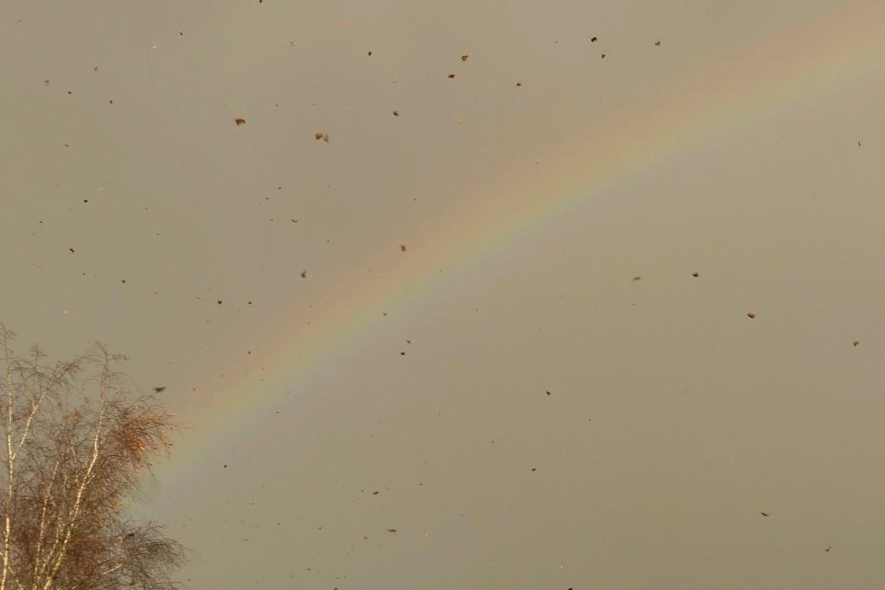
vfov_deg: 24.6
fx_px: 1352
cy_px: 295
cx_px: 442
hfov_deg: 36.2
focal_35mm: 55
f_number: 8
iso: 125
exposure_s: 1/125
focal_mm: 20.1
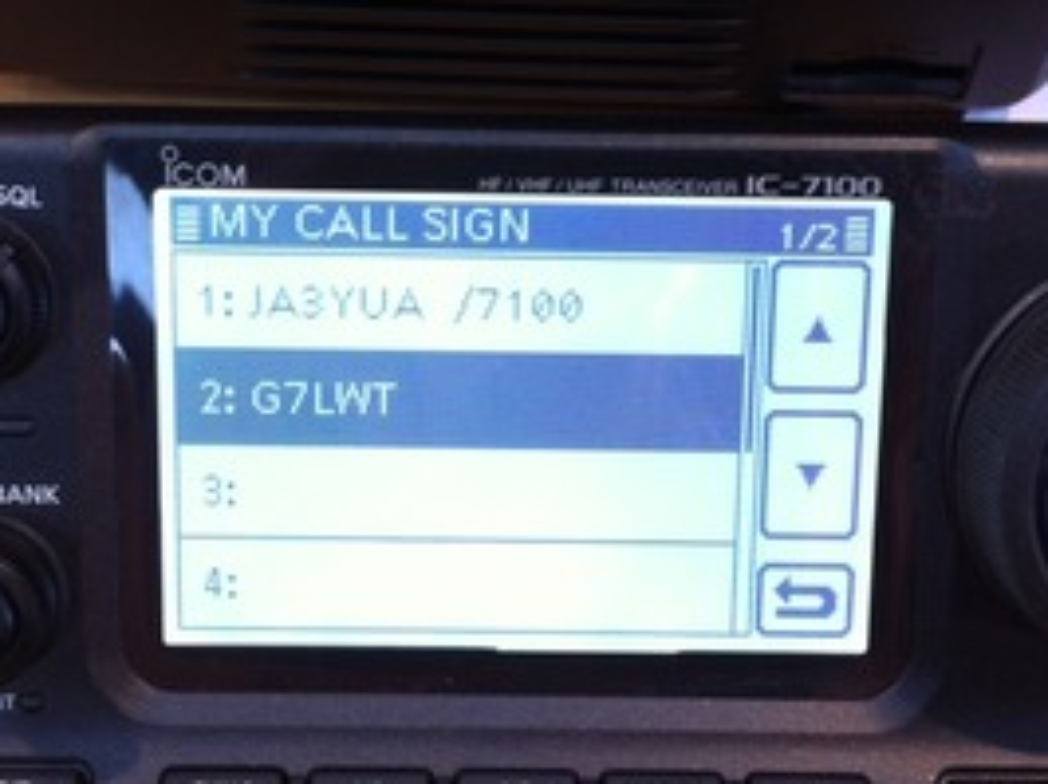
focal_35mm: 63
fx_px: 1906
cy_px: 406
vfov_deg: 23.2
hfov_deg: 30.7
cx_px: 494
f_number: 2.8
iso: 80
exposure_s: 1/15
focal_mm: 3.85
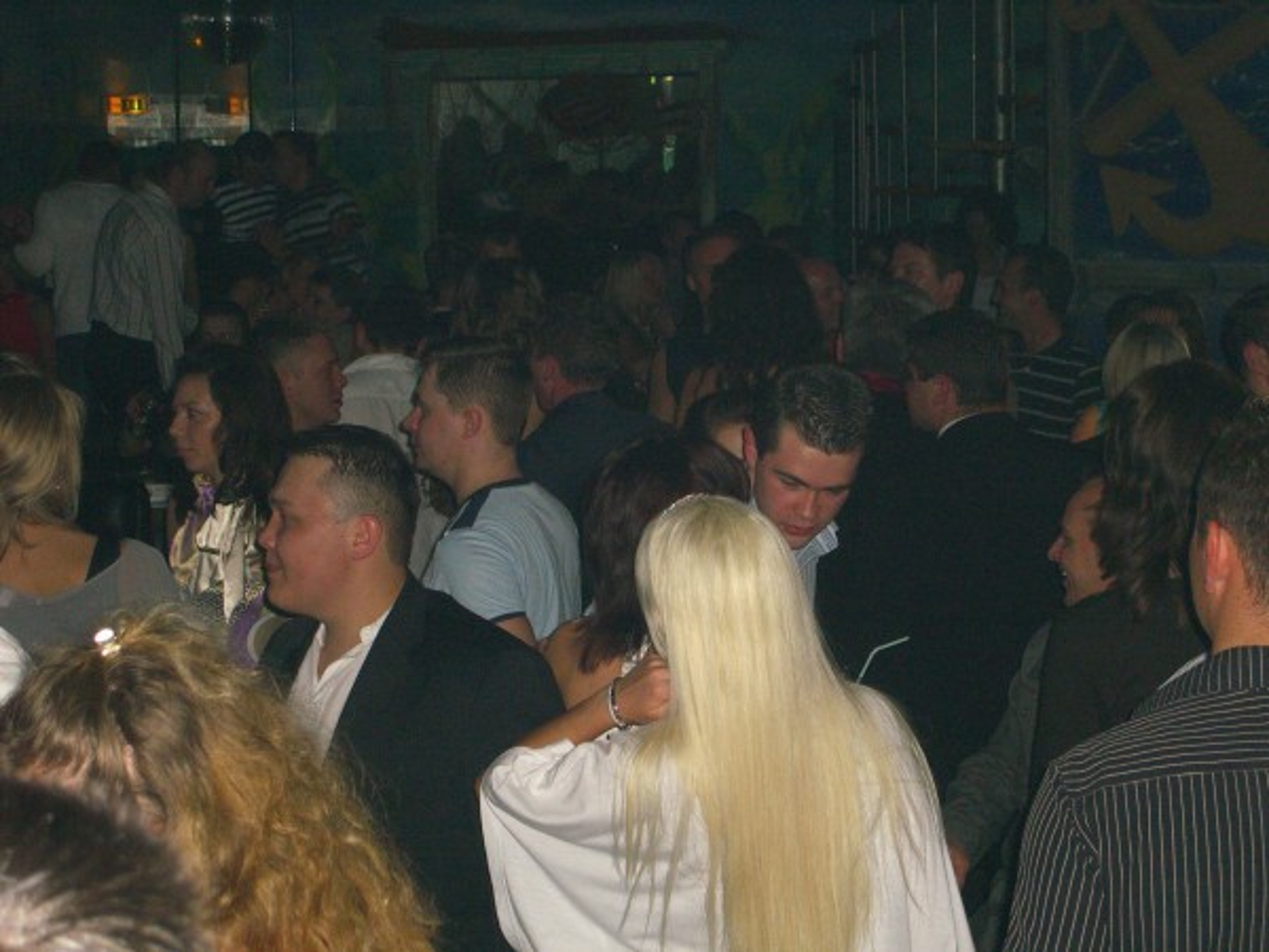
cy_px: 476
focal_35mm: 80
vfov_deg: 18.4
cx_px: 634
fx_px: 2933
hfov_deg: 24.4
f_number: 4.4
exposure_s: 1/60
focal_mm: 16.6
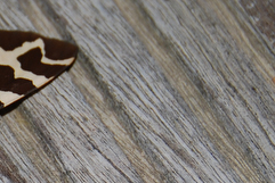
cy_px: 131
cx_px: -111
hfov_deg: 5.2
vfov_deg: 3.5
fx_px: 3019
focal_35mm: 395
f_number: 5
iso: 100
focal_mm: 62
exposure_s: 1/125
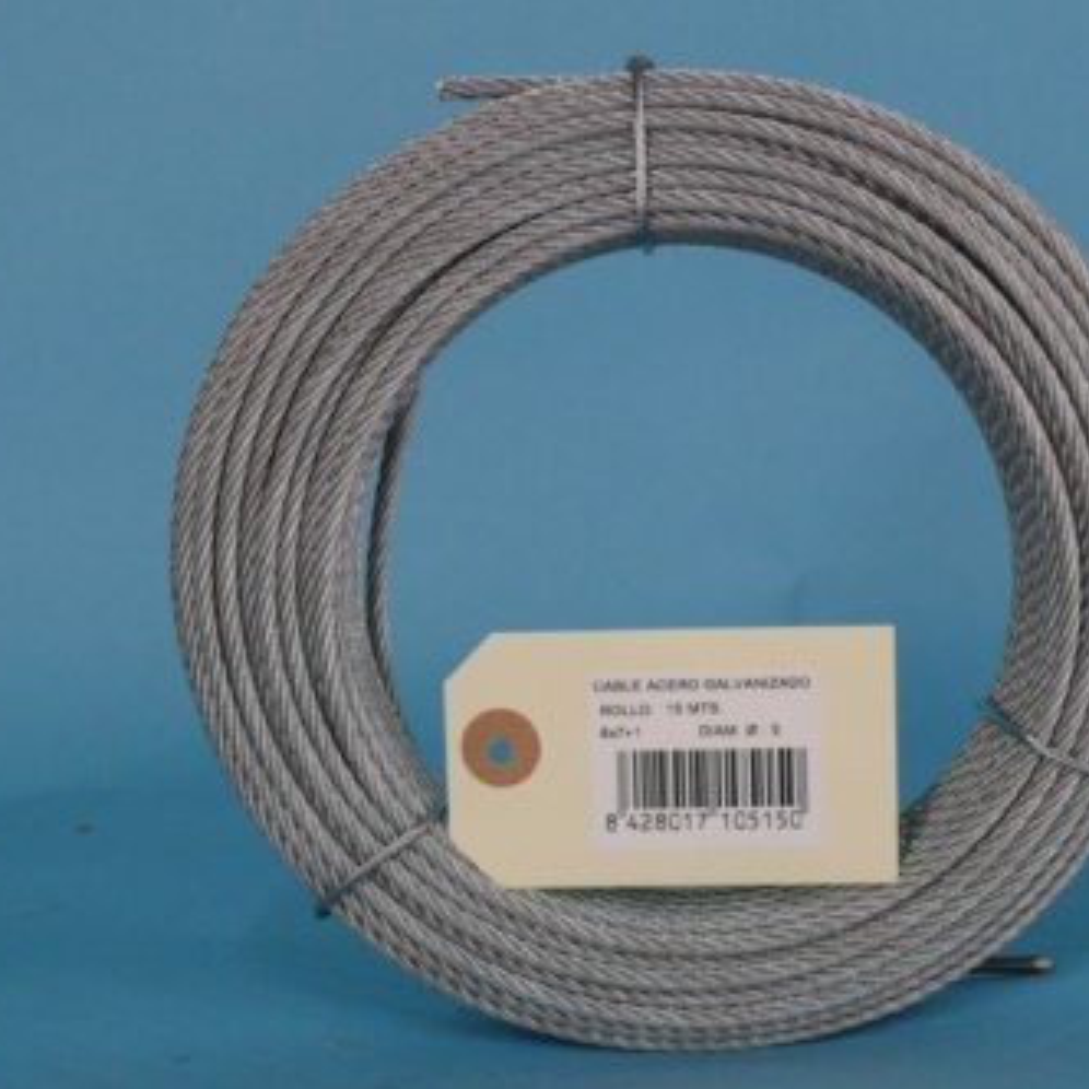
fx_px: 3559
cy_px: 546
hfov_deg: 17.4
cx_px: 687
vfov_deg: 17.4
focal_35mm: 100
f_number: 3.2
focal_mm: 13.4
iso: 200
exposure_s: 1/30
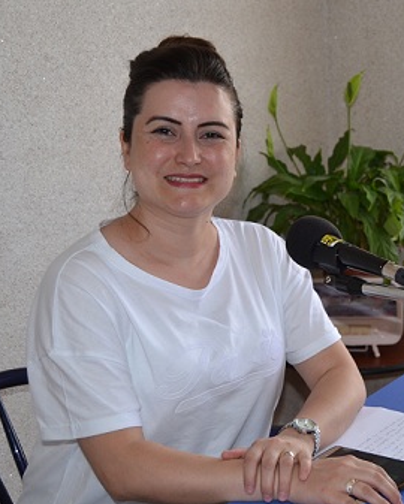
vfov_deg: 27.9
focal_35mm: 68
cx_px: 302
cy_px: 254
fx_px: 1015
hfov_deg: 22.3
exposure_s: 1/100
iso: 400
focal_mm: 28
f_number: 4
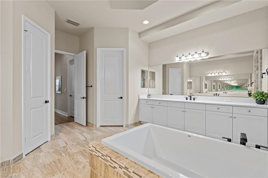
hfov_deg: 96.8
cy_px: 89
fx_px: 119
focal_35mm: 16
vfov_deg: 73.7
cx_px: 134
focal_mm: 16
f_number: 10
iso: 200
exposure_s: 1/1.67
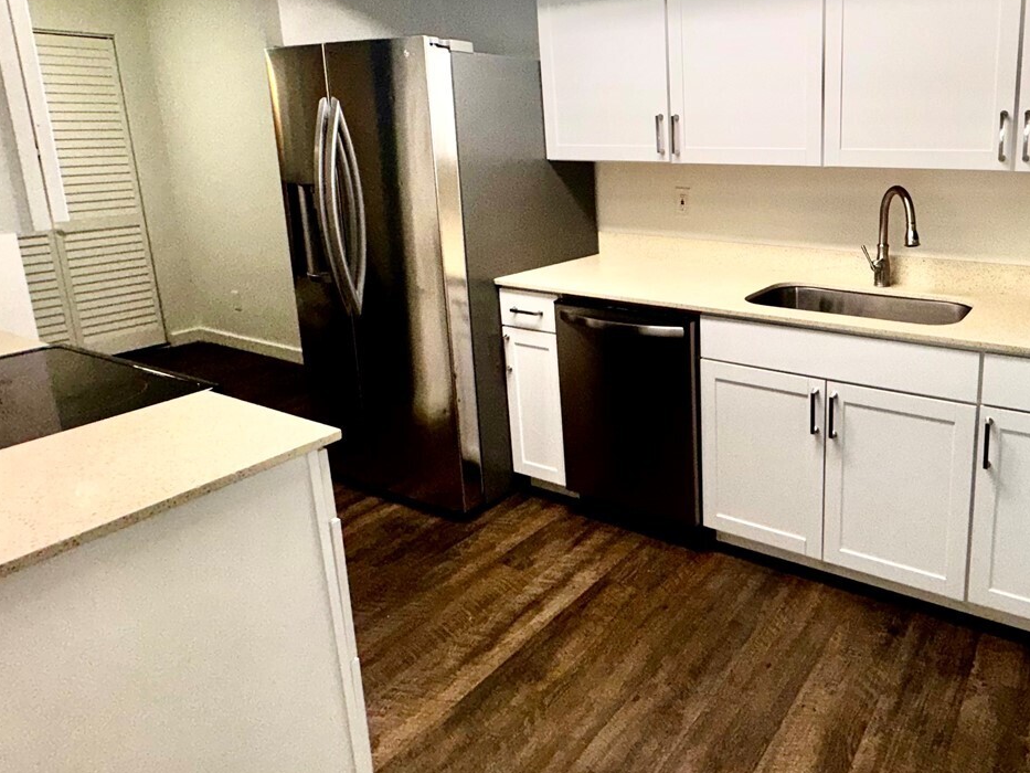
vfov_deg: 55.9
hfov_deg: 67.1
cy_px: 275
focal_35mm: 24
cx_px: 771
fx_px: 714
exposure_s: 1/122
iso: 80
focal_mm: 2.22
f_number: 2.2
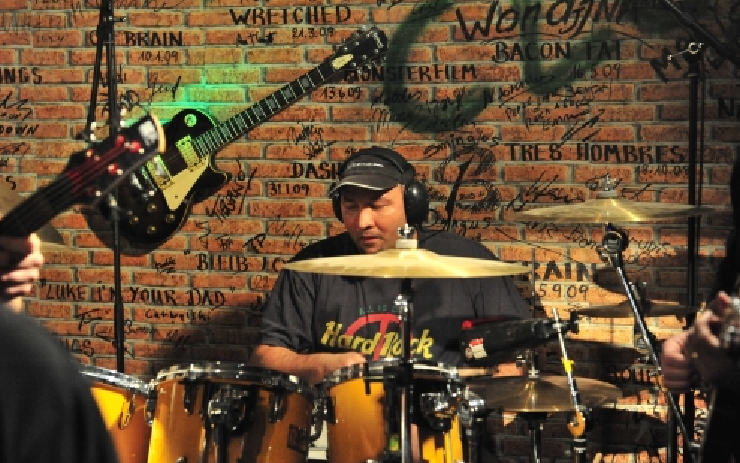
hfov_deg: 28.6
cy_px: 222
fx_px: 1453
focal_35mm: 72
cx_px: 371
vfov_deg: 18.1
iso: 6400
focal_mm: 70
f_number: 5
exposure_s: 1/125
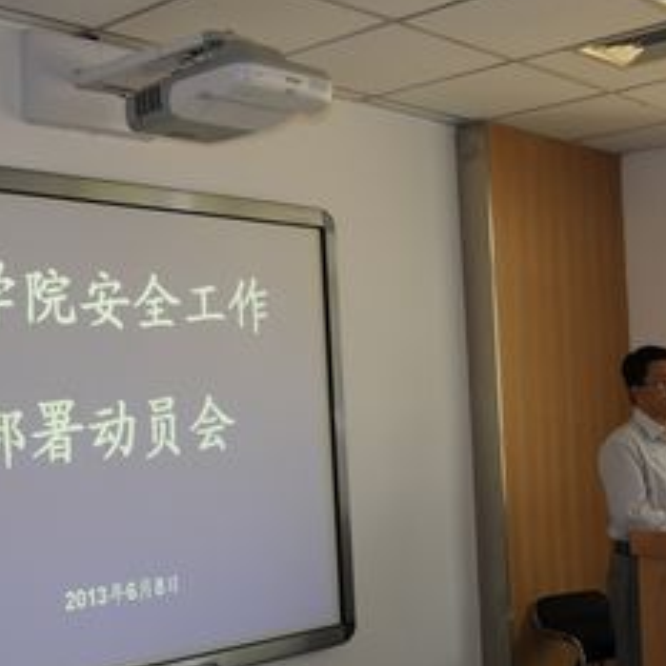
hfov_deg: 28.6
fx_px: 1306
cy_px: 417
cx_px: 383
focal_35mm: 60
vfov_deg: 28.5
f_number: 3.8
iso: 320
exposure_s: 1/80
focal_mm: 22
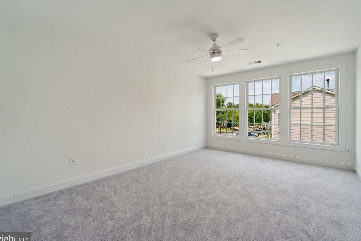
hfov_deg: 100.4
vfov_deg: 77.3
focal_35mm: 15
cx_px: 182
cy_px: 117
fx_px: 150
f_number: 5.6
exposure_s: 1/160
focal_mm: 14
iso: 640
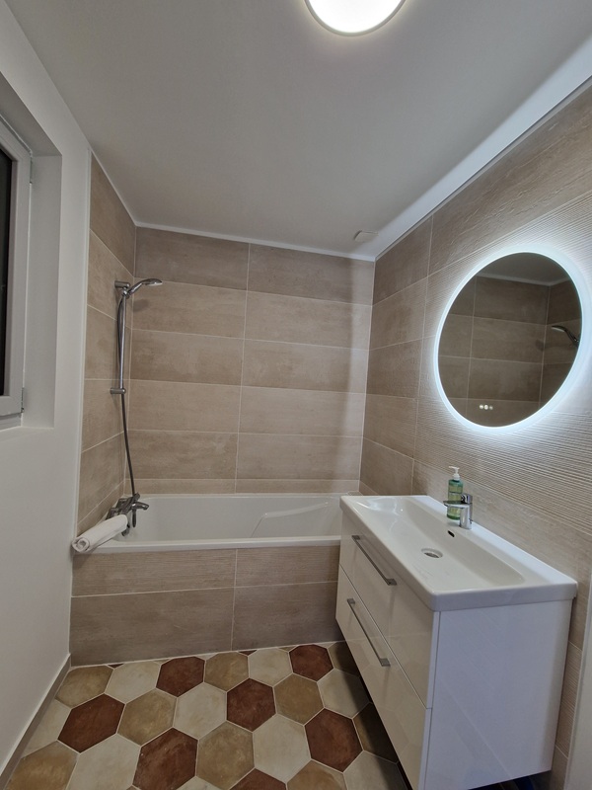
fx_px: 296
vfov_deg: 106.2
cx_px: 296
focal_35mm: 13
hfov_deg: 89.9
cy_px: 395
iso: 80
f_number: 2.2
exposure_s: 1/50
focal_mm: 2.2
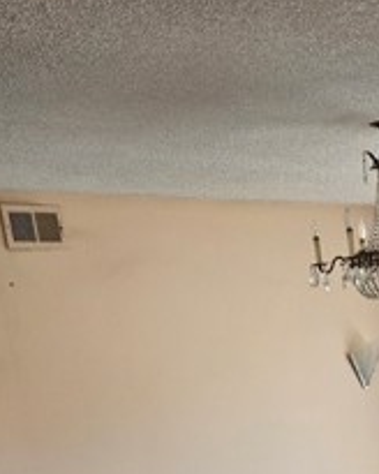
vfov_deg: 22.2
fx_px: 981
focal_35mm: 70
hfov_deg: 20.6
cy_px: 719
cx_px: 434
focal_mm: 5.4
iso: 80
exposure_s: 1/120
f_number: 1.8
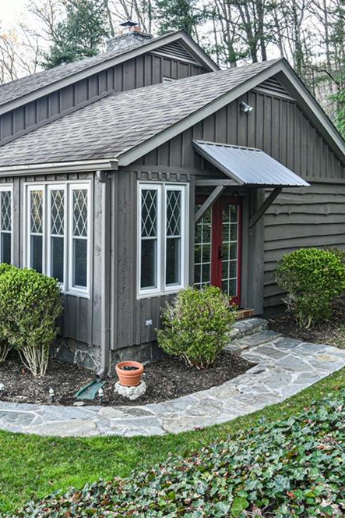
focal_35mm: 37
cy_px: 254
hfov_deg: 35.0
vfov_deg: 51.9
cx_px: 78
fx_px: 532
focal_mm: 24
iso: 400
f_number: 4
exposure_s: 1/60
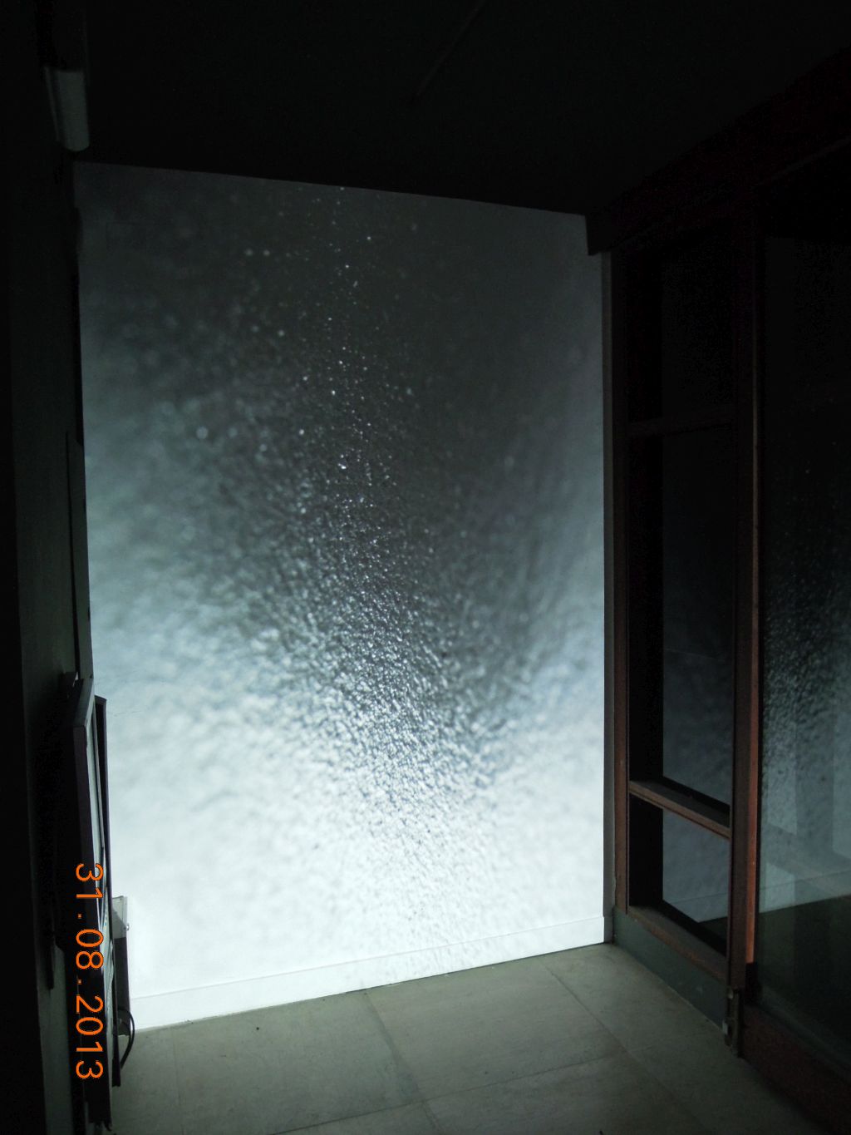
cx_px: 426
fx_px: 918
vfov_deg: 63.4
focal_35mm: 28
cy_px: 568
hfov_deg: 49.8
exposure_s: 1/15
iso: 400
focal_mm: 5
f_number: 2.8
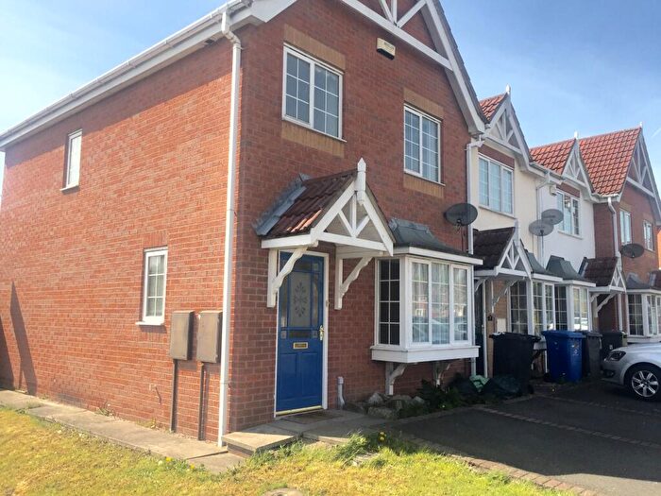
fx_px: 554
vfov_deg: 48.2
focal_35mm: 29
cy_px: 248
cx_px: 330
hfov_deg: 61.7
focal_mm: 4.15
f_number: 2.2
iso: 32
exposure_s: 1/1364
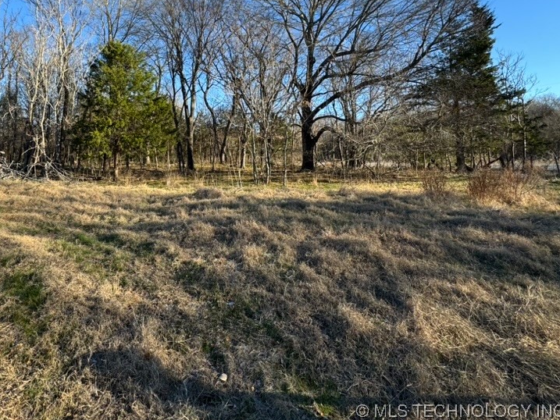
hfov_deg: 80.3
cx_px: 212
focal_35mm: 20
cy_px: 129
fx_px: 324
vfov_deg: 63.7
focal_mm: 2.22
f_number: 2.2
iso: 40
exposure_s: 1/479
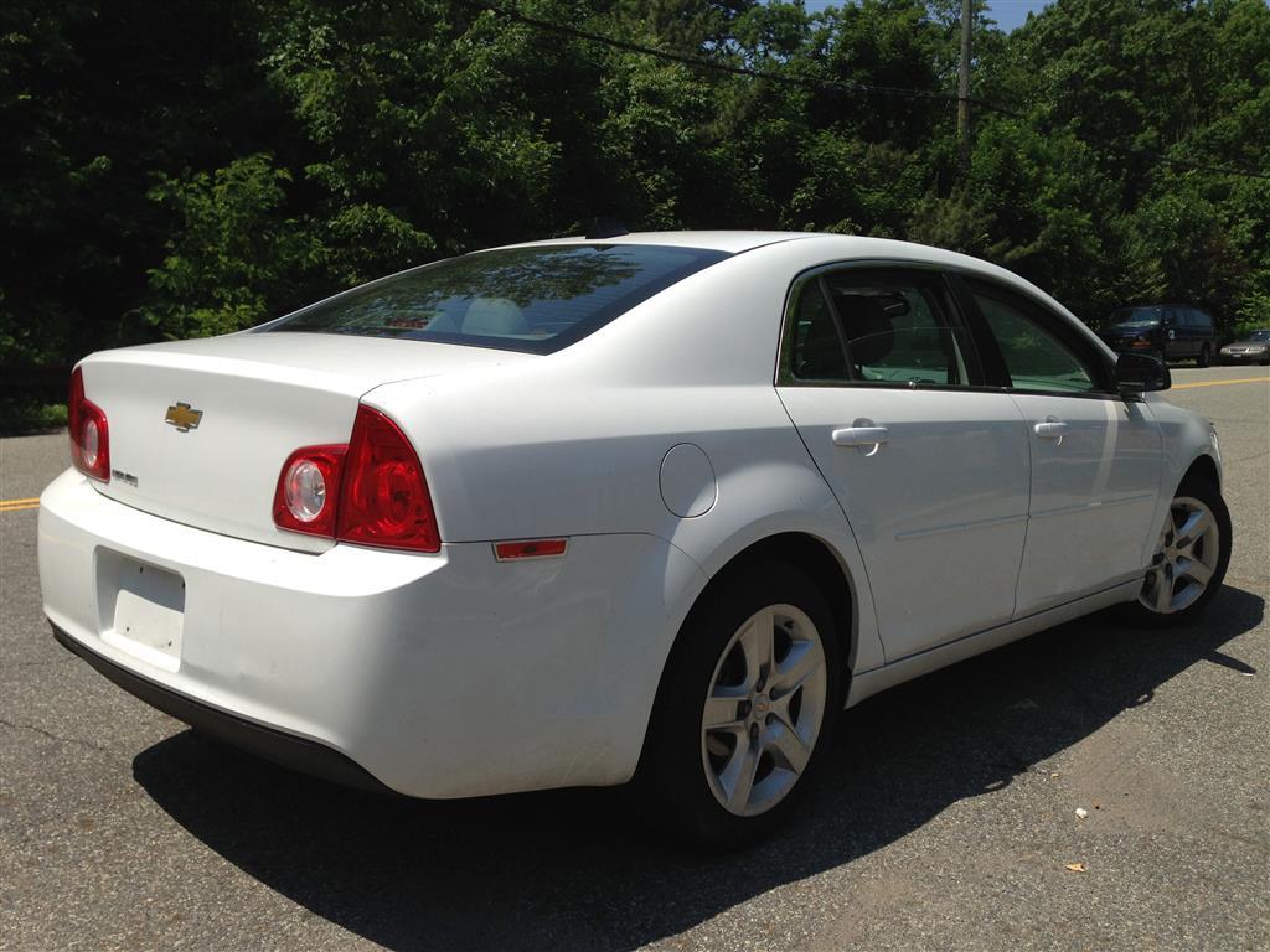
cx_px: 635
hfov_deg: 55.4
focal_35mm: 33
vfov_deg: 42.9
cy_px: 476
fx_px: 1211
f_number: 2.4
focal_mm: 4.13
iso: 50
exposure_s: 1/2008
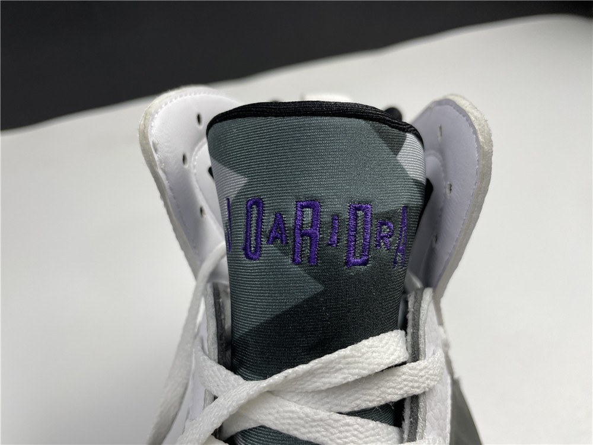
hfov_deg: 67.3
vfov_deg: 53.1
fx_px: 445
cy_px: 222
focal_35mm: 26
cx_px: 296
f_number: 1.6
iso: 40
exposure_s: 1/100
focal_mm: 4.2
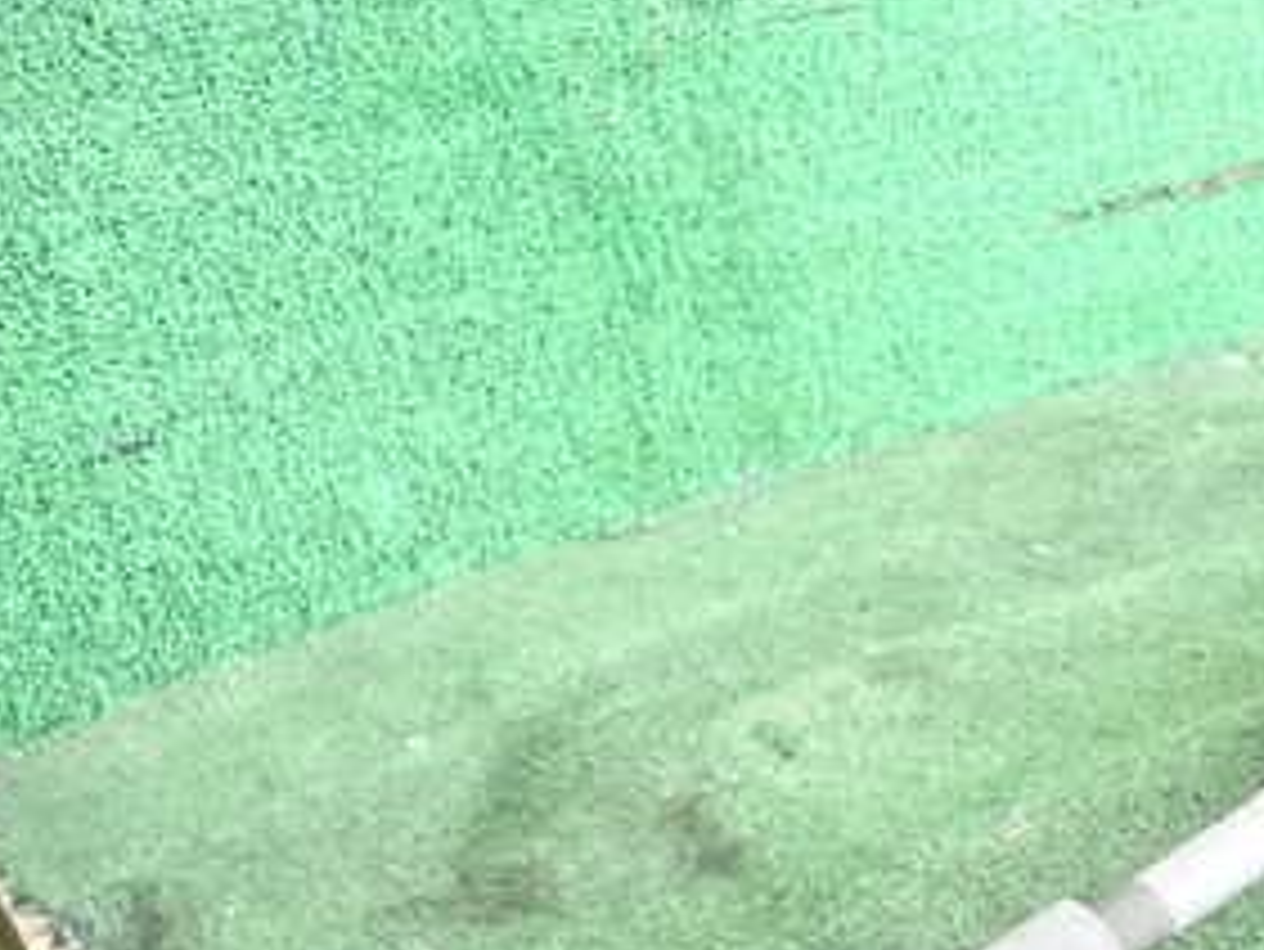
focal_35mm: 64
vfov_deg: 22.5
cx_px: 1295
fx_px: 2338
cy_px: 833
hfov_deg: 28.2
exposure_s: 1/125
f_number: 2.3
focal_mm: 5.4
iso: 2000
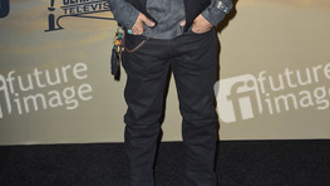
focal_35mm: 70
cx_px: 165
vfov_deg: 17.1
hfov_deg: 30.1
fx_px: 613
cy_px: 30
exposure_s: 1/250
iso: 320
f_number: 6.3
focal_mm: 44
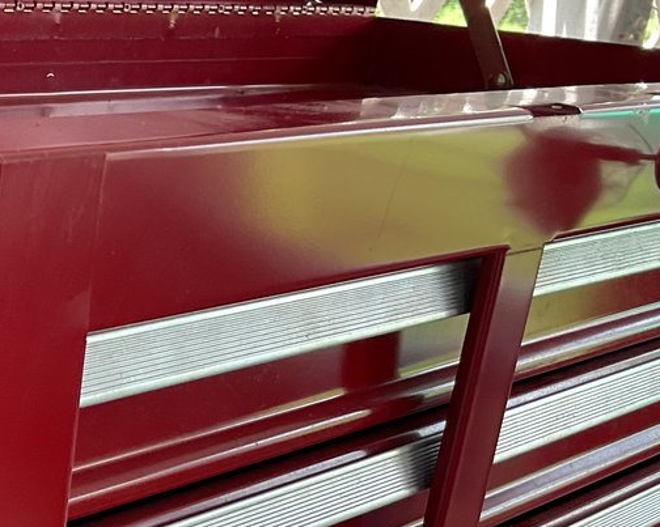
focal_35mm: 85
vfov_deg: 17.4
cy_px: 593
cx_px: -90
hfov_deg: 21.2
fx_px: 1660
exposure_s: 1/60
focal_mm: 3
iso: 40
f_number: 1.8
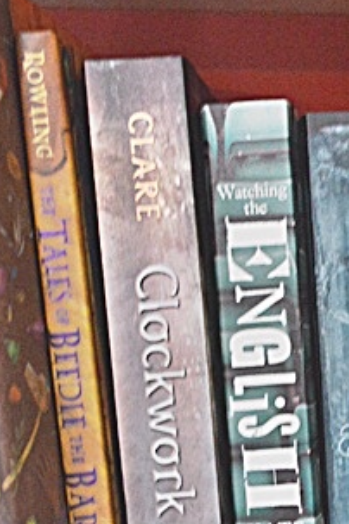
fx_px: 1207
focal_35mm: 83
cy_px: 350
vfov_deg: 24.4
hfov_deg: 16.0
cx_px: 373
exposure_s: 1/15
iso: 2800
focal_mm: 24
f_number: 4
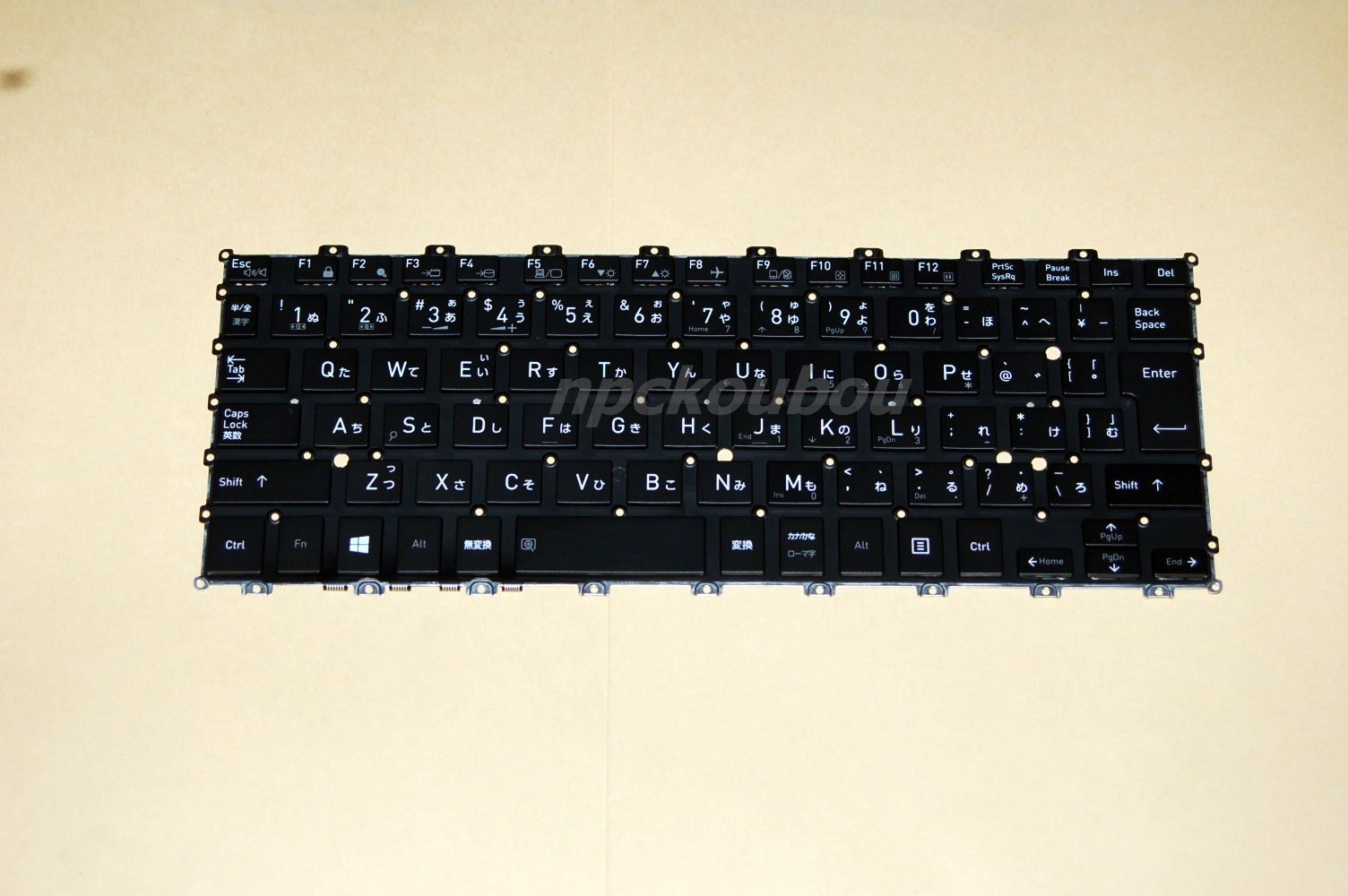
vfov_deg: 16.5
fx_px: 3086
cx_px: 674
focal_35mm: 82
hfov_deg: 24.6
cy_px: 448
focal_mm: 55
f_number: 5.6
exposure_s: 1/125
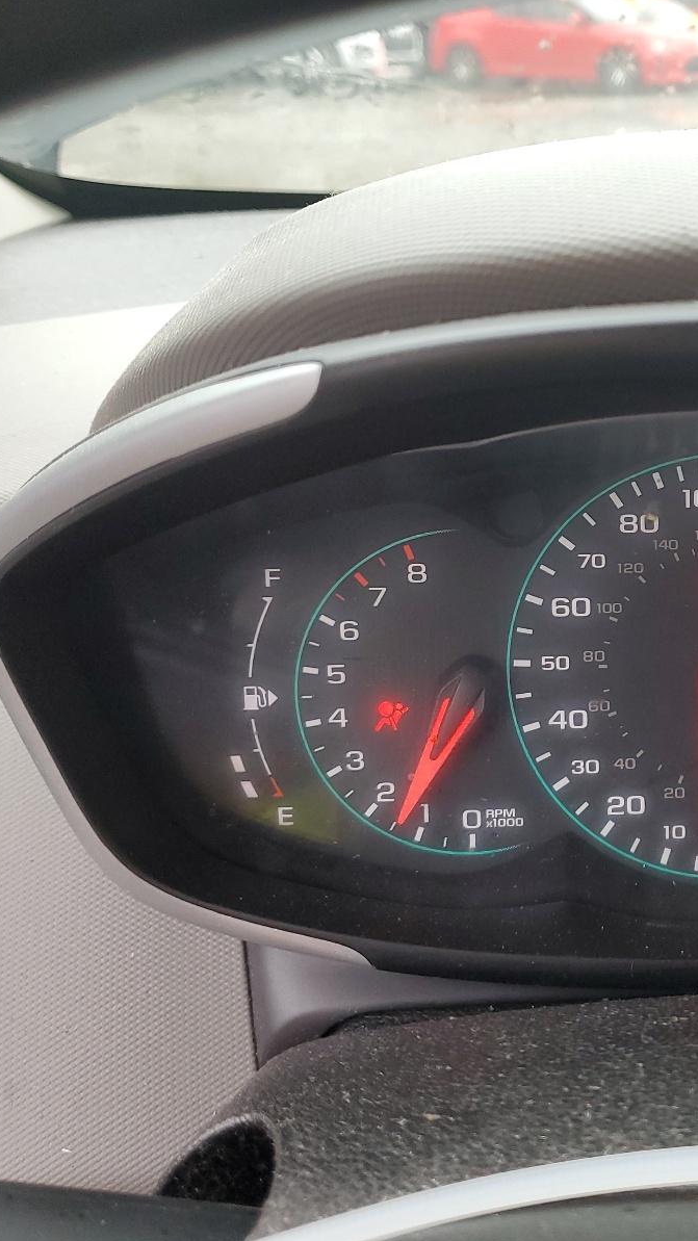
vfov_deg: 52.8
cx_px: 734
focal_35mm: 38
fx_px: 1250
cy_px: 620
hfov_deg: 28.8
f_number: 1.5
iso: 76
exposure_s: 1/120
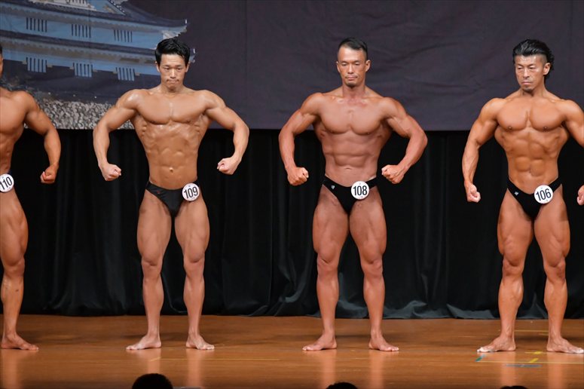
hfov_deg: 7.6
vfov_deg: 5.1
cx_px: 292
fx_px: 4378
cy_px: 194
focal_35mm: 270
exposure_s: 1/400
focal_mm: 180
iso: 5000
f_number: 5.6
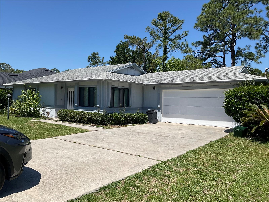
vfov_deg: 48.2
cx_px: 134
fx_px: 225
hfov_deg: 61.7
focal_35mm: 29
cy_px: 101
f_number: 1.8
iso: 20
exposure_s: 1/3322
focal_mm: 3
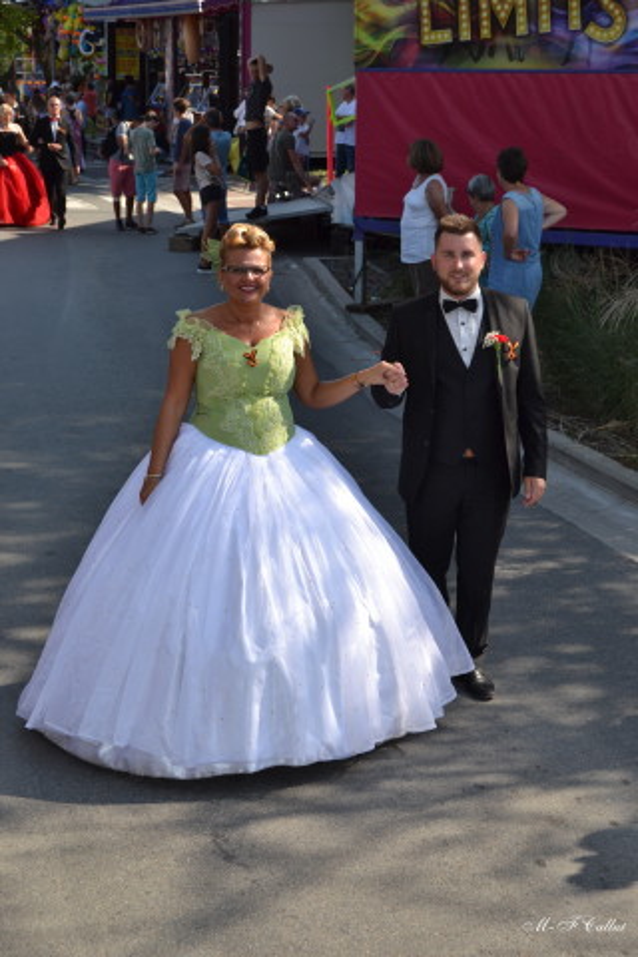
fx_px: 1675
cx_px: 319
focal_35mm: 63
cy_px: 478
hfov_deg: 21.6
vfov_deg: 31.9
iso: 100
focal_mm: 42
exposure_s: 1/200
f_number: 9
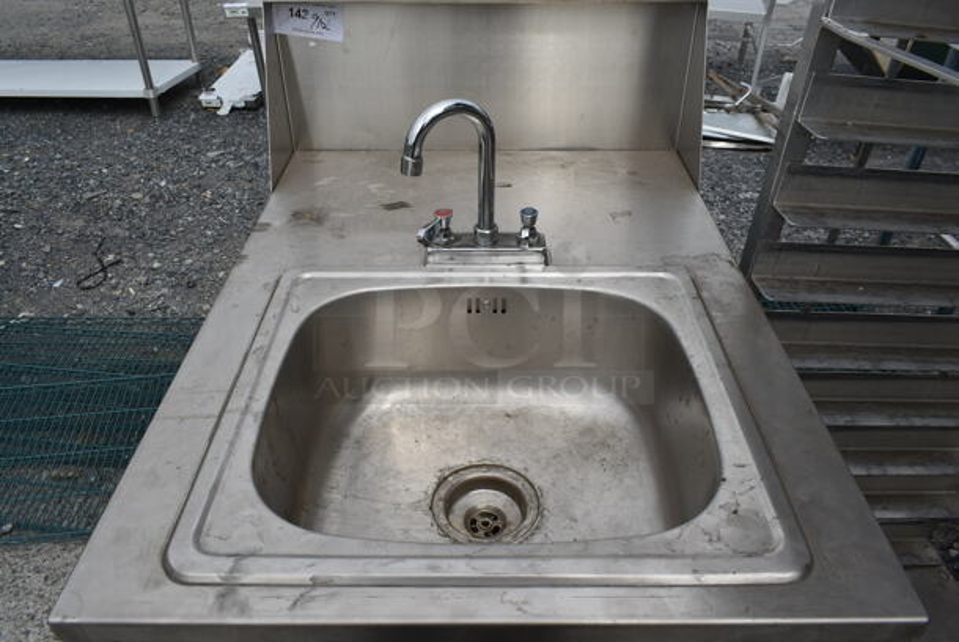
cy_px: 321
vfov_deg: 48.0
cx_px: 480
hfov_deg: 67.3
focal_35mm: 27
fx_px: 720
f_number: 10
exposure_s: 1/400
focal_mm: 18
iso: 100
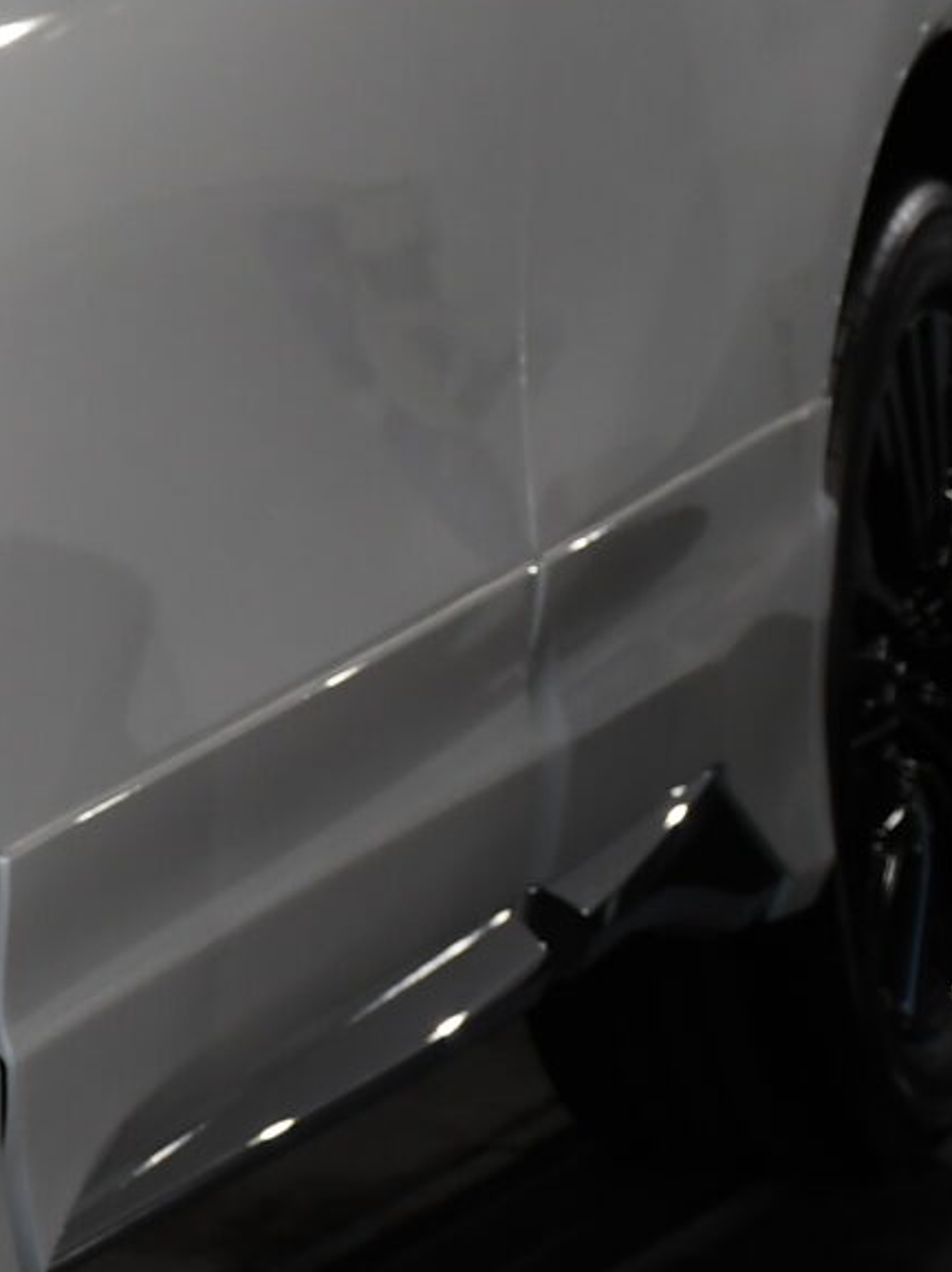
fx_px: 8150
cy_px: 250
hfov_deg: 6.2
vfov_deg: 8.9
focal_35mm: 222
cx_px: -1732
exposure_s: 1/400
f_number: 4.2
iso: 500
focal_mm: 35
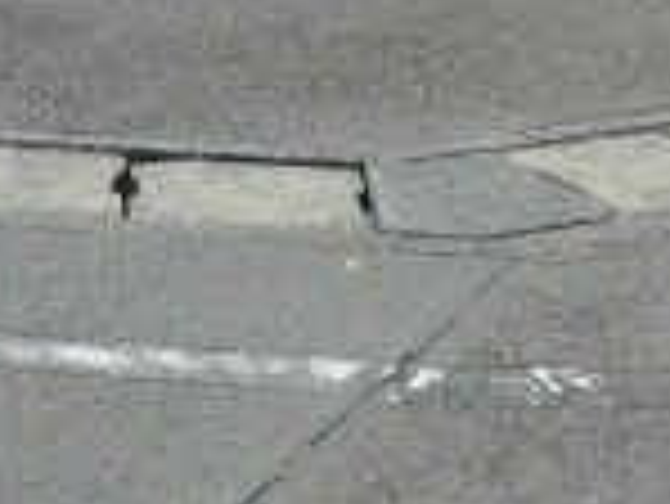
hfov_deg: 17.9
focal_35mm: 103
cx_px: -193
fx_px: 1995
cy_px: -238
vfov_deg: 13.6
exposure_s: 1/200
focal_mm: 4.3
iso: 80
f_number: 7.5
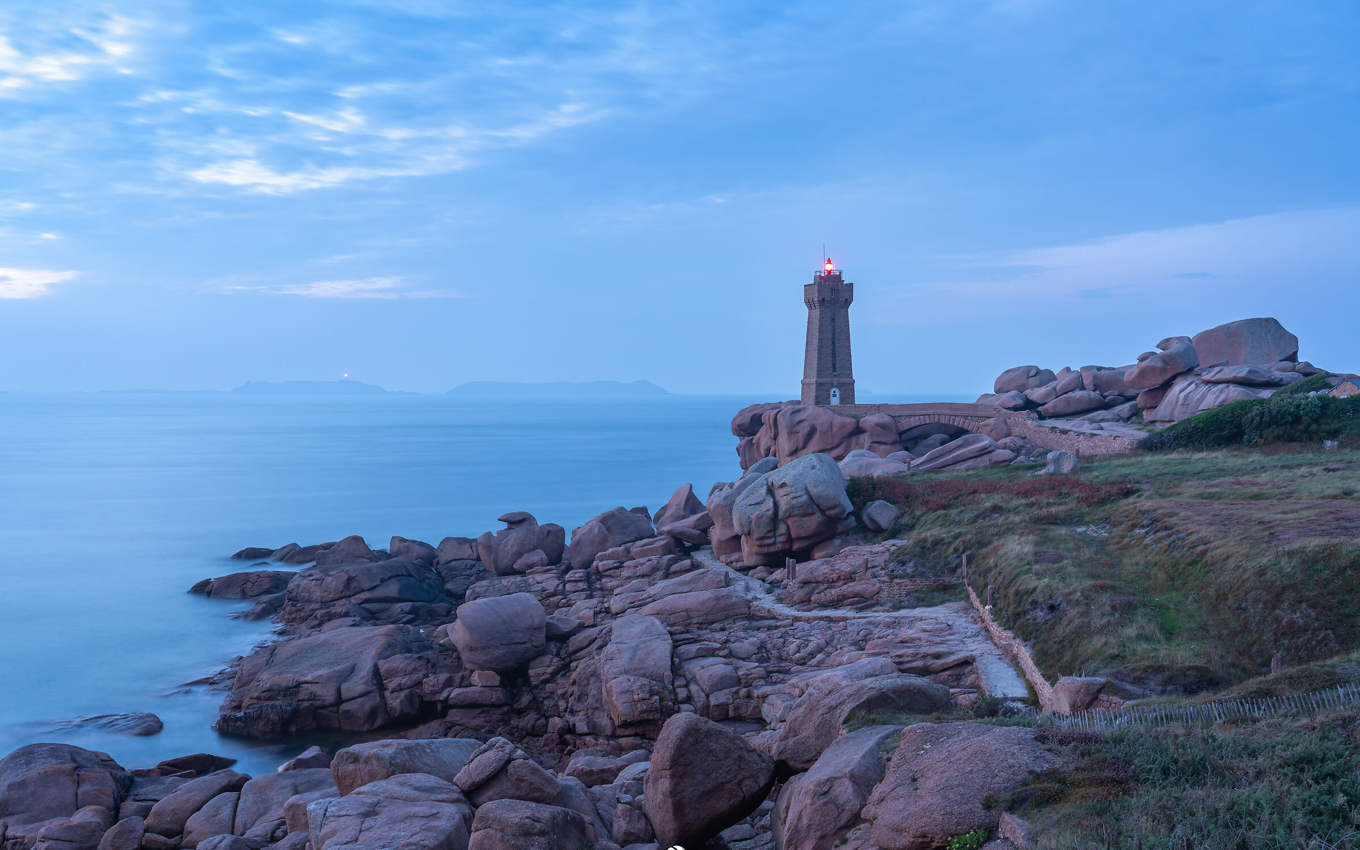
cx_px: 675
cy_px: 452
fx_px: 1372
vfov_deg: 34.4
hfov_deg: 52.7
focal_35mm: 37
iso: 100
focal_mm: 36
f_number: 4
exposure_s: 30
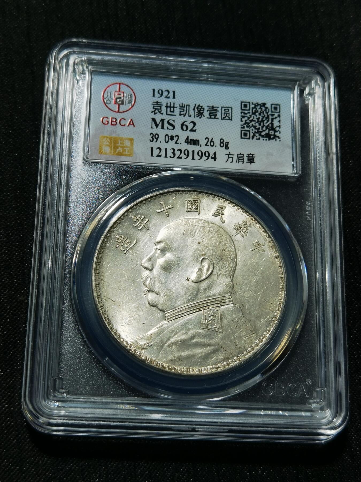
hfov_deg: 23.7
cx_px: 180
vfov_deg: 31.2
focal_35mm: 62
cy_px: 241
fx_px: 862
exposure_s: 1/107
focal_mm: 6.67
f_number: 1.9
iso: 50
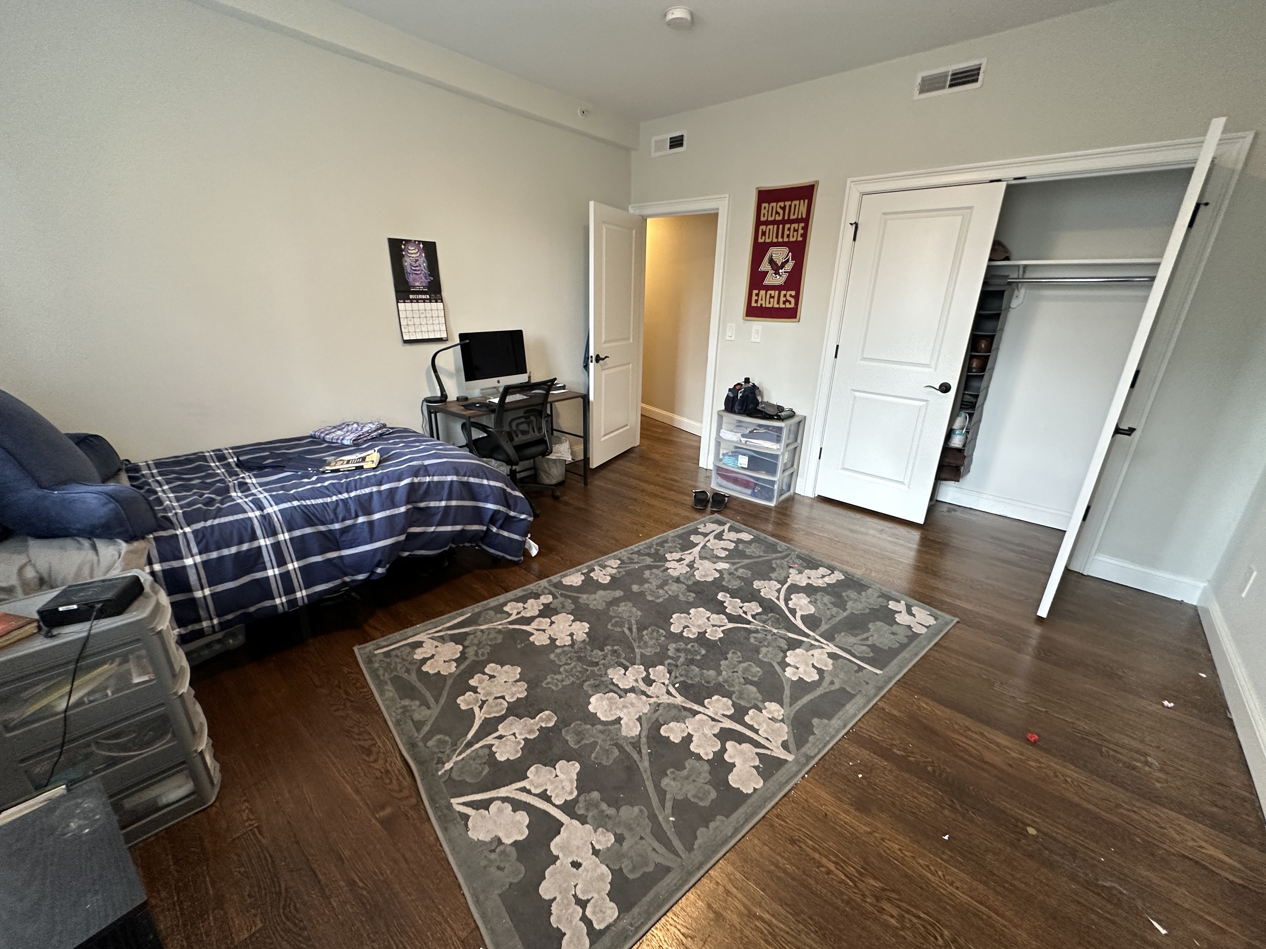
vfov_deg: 85.7
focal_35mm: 14
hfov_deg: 102.1
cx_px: 633
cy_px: 474
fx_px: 512
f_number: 2.2
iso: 200
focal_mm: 2.22
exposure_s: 1/60
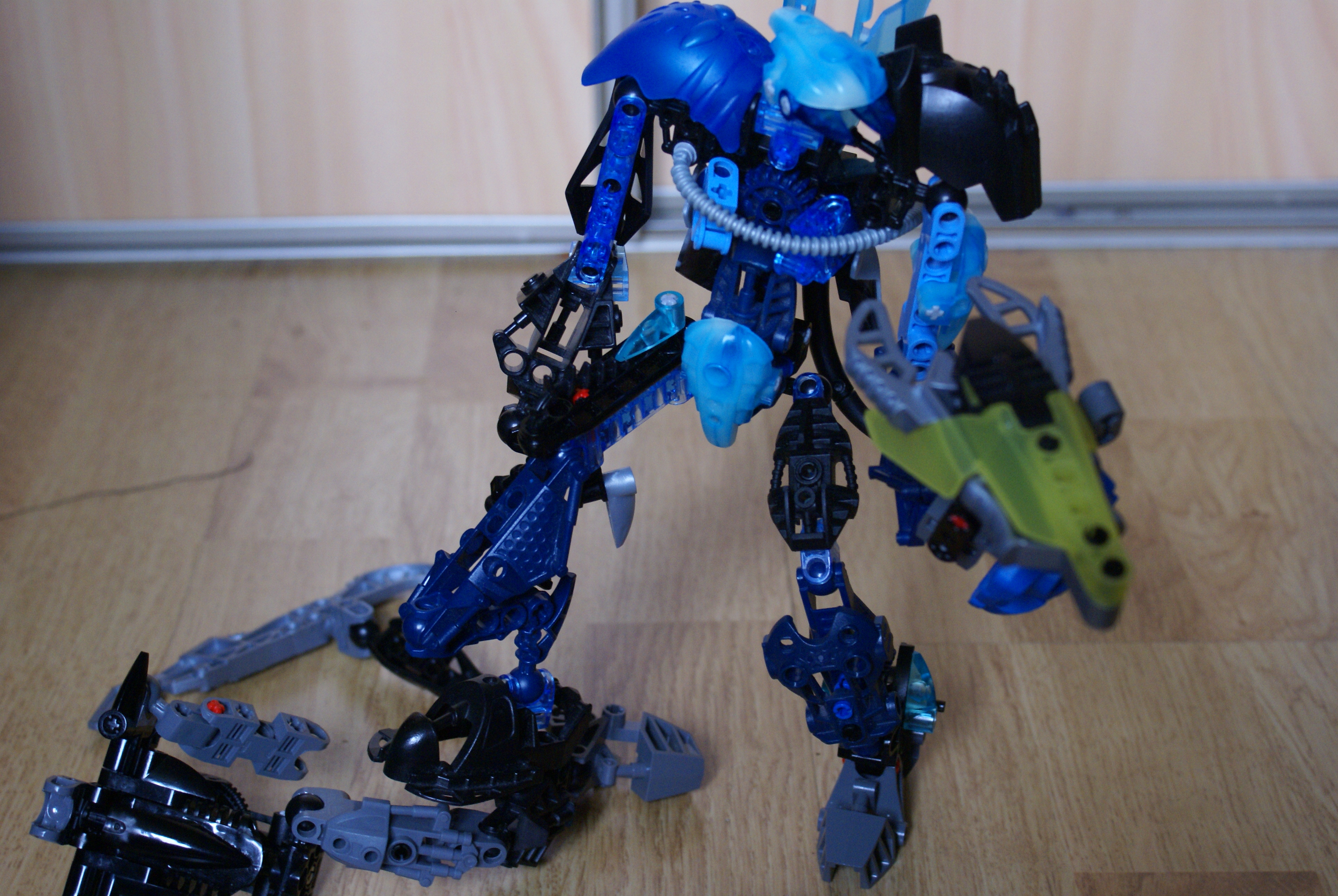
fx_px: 2512
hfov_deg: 29.8
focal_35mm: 68
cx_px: 669
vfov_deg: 20.2
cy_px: 448
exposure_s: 1/10
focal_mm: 45
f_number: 5.6
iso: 400
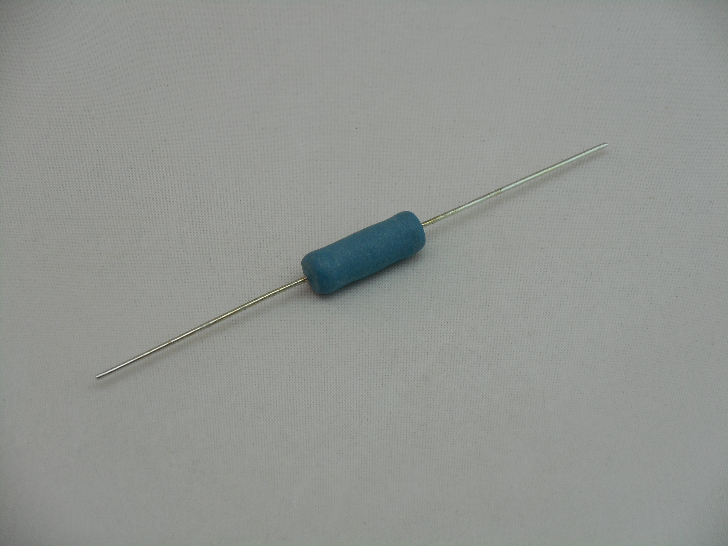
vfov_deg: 14.5
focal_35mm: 102
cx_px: 364
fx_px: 2145
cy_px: 273
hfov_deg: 19.3
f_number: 5.8
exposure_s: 1/60
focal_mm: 18.2
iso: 110
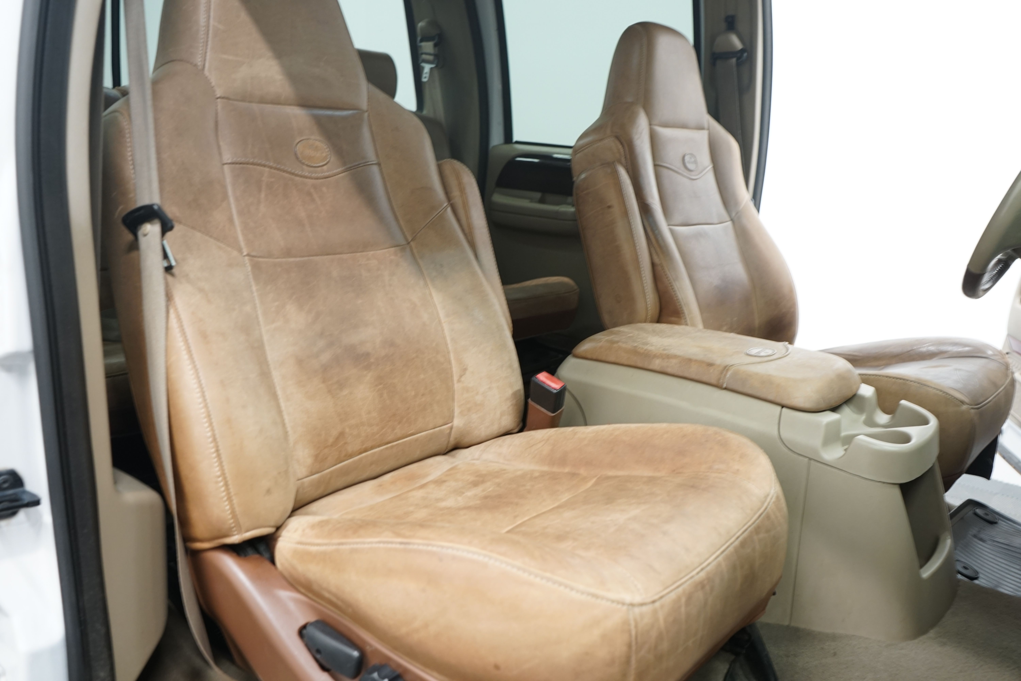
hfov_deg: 61.9
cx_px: 510
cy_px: 340
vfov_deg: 43.6
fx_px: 851
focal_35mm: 30
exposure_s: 1/8
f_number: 5
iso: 800
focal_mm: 30
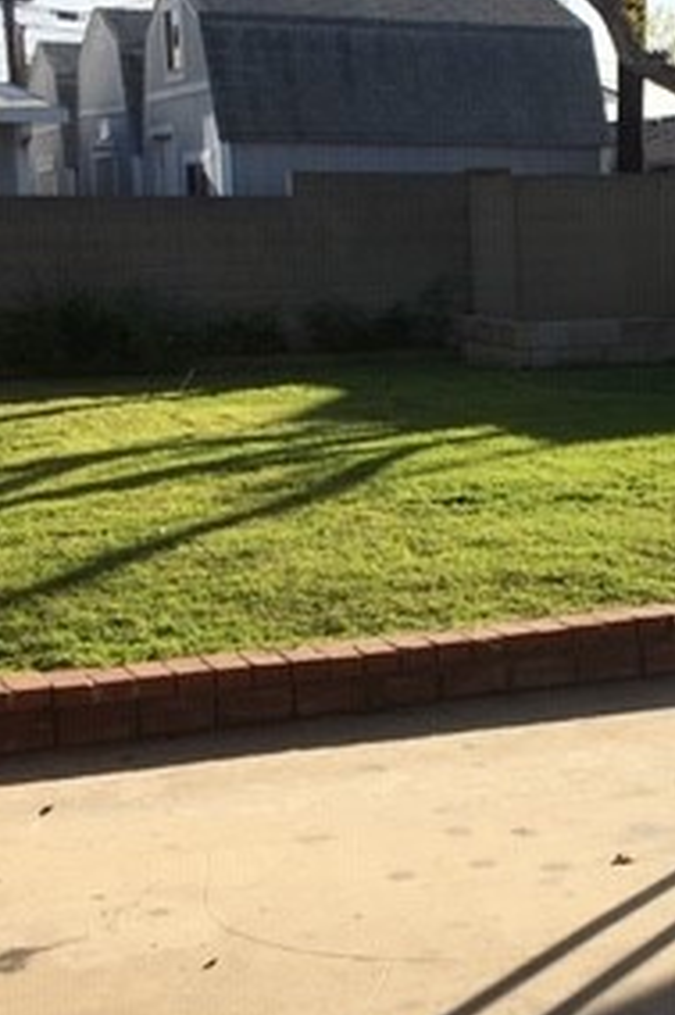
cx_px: 682
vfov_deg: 29.7
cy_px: 540
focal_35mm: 68
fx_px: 1915
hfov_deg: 19.4
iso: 25
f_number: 2.2
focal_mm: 4.15
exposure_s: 1/1183
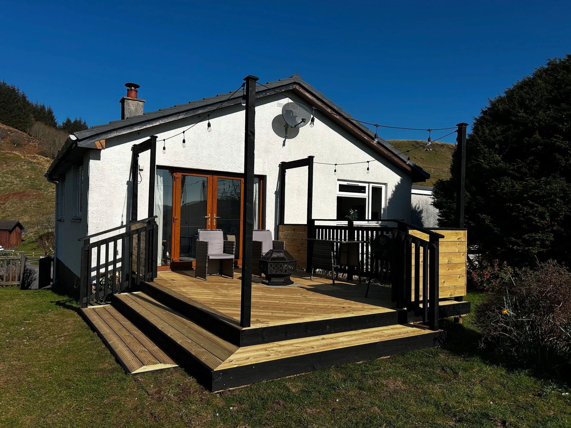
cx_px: 286
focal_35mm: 26
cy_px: 214
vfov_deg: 53.1
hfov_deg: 67.3
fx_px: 429
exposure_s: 1/6211
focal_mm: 5.7
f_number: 1.5
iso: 50
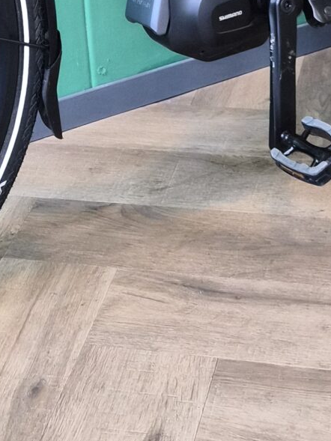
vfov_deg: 18.3
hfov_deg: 14.7
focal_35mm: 100
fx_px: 1274
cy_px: -129
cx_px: 66
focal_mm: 5.4
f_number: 1.8
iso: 800
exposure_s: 1/100
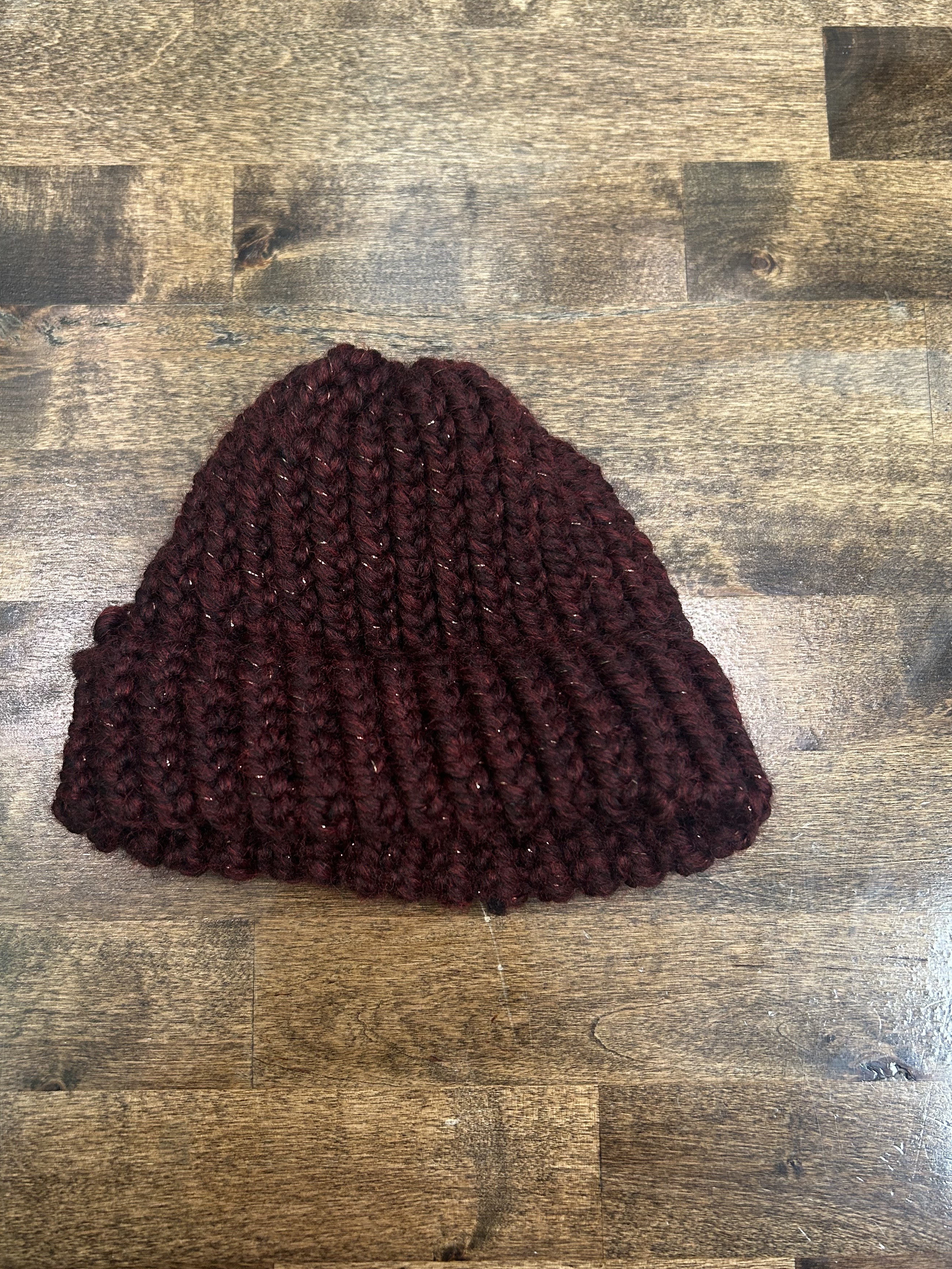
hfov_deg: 46.7
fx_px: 1100
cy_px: 619
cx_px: 429
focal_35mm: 30
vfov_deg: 60.0
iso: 160
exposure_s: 1/60
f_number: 1.5
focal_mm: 5.7
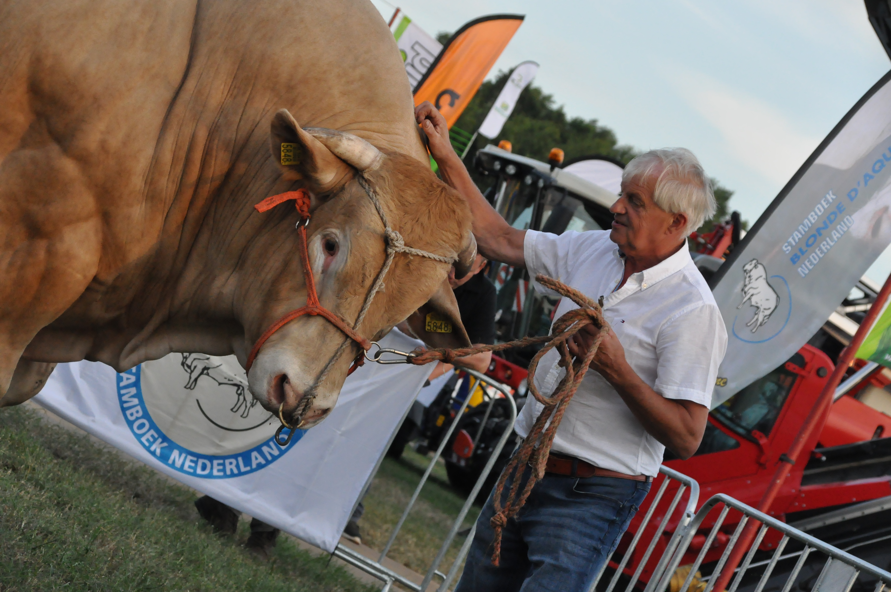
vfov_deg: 10.6
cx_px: 446
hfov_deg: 15.9
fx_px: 3189
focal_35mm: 129
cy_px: 296
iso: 2000
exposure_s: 1/1000
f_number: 8
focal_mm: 86
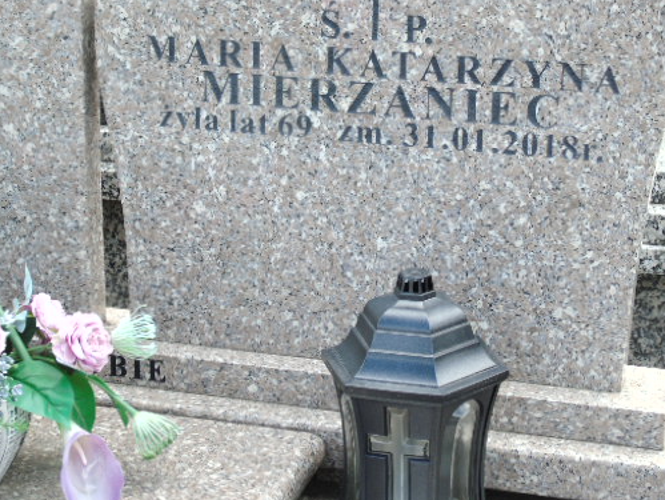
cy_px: 199
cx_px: 376
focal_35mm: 91
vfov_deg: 16.2
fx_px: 1749
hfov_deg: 21.5
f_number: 4.7
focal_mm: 13
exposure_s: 1/160
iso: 80
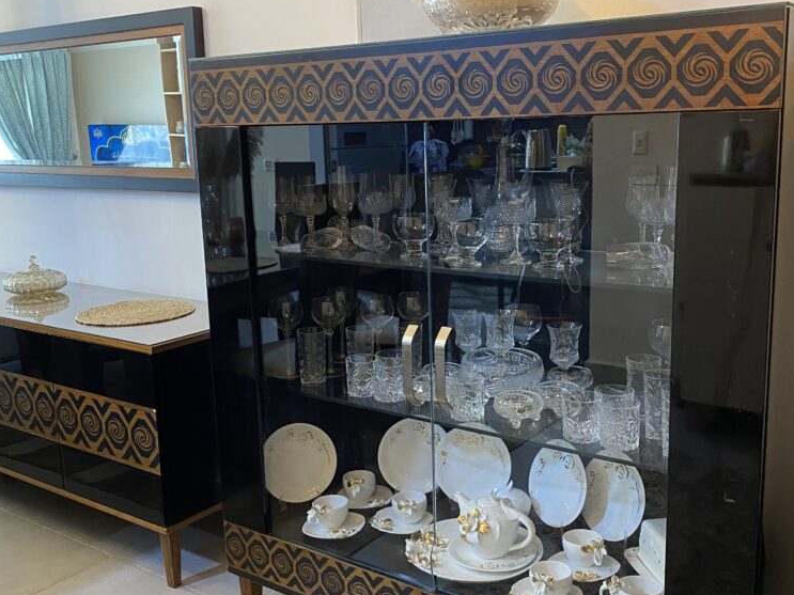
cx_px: 406
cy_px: 307
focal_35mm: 28
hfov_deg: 63.4
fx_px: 642
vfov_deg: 49.7
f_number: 1.8
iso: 250
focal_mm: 4.25
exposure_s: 1/50
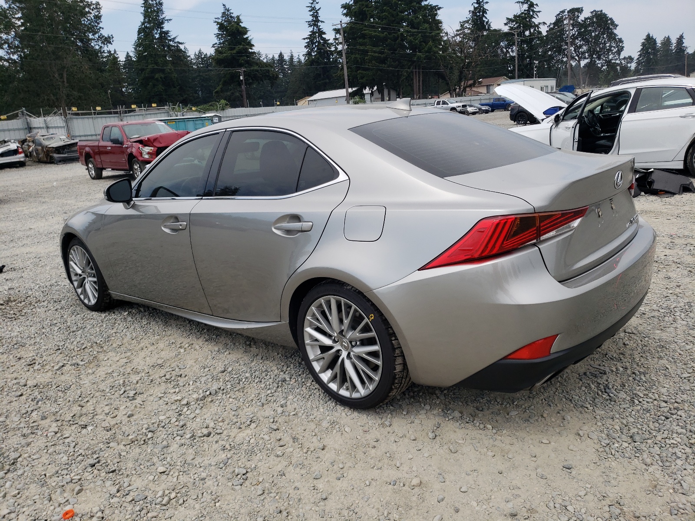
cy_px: 260
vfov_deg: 53.1
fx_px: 522
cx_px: 348
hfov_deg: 67.3
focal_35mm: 26
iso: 50
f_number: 1.5
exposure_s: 1/2500
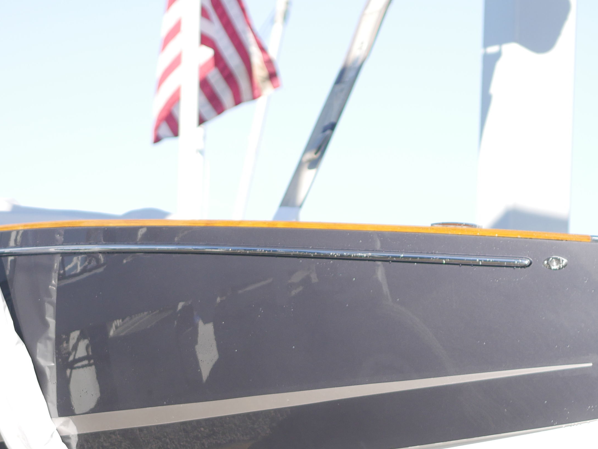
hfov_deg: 10.3
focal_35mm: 191
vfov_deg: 7.8
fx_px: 3301
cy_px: 432
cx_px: 164
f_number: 1.8
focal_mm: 45
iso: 200
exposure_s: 1/3200
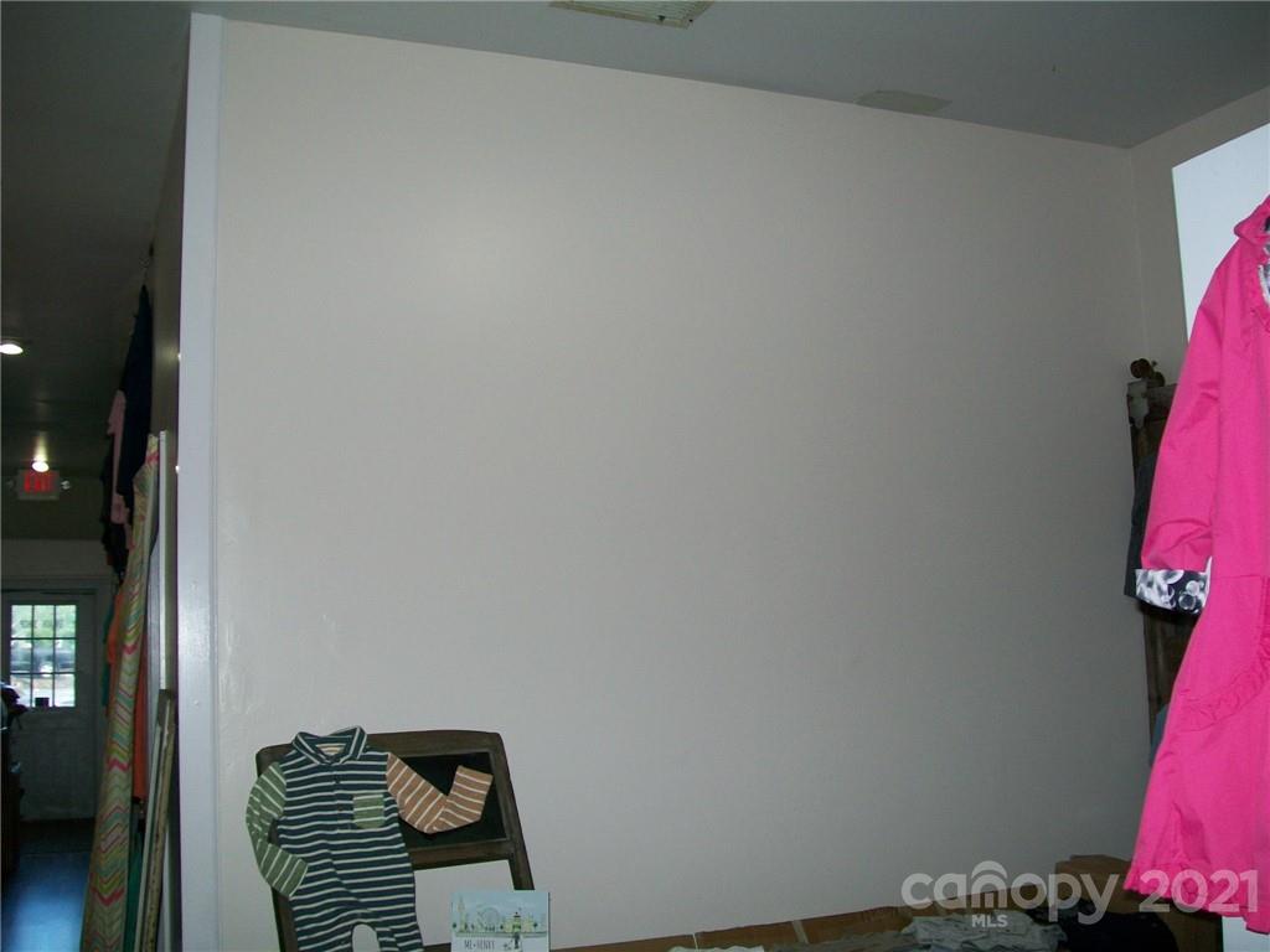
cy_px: 476
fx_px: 1321
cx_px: 635
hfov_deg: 51.4
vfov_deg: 39.7
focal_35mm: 36
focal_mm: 6
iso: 64
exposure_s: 1/60
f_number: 2.7
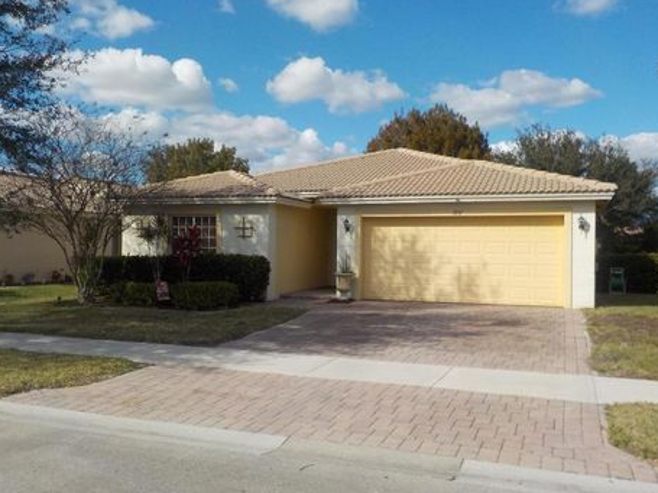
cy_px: 244
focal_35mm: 33
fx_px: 627
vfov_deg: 42.9
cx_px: 309
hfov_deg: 55.3
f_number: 6.6
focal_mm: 4.1
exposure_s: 1/500
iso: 125
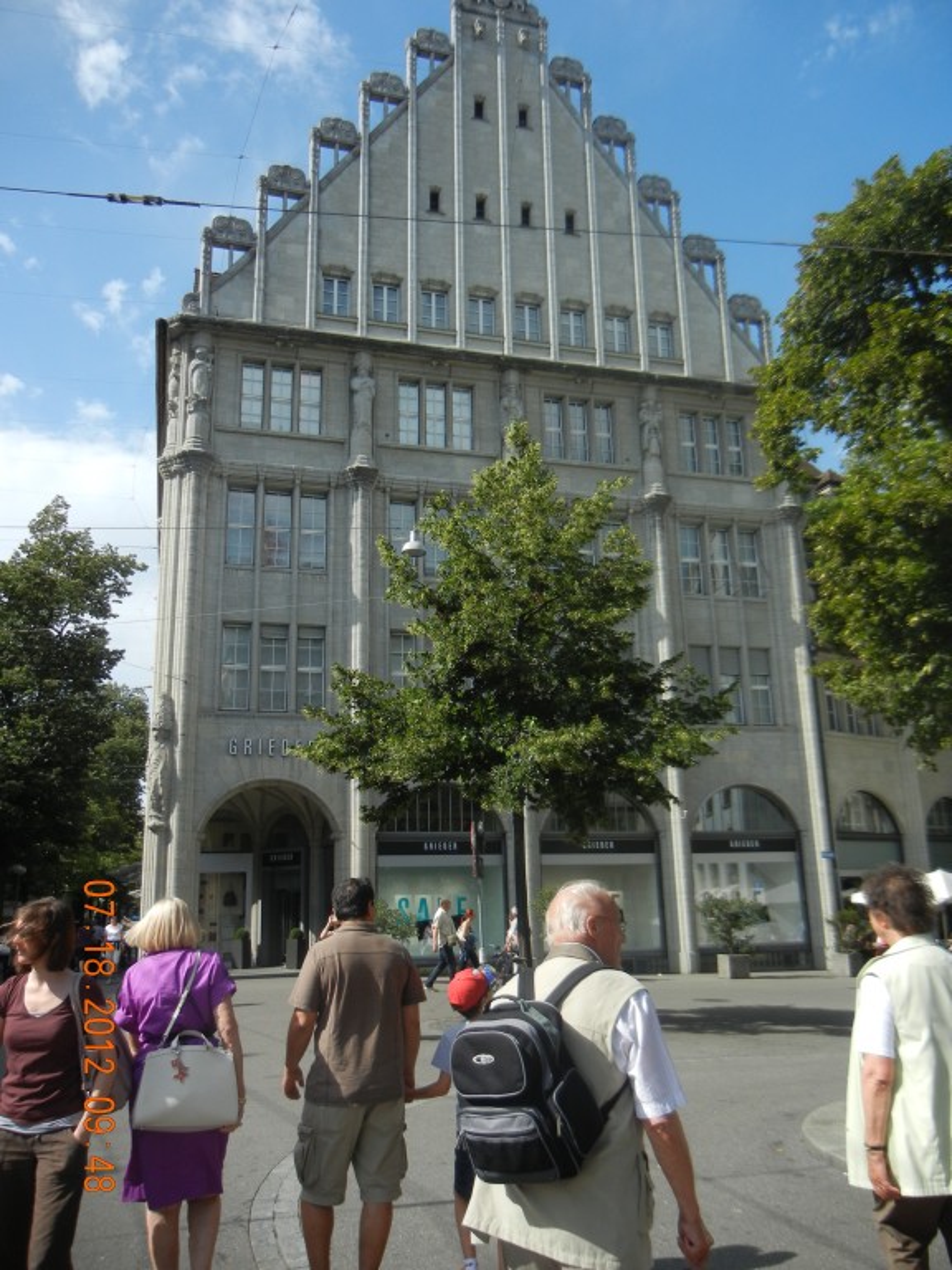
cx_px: 476
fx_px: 1100
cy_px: 635
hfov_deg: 46.8
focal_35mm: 30
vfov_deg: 60.0
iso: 160
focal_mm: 5.4
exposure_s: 1/292
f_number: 7
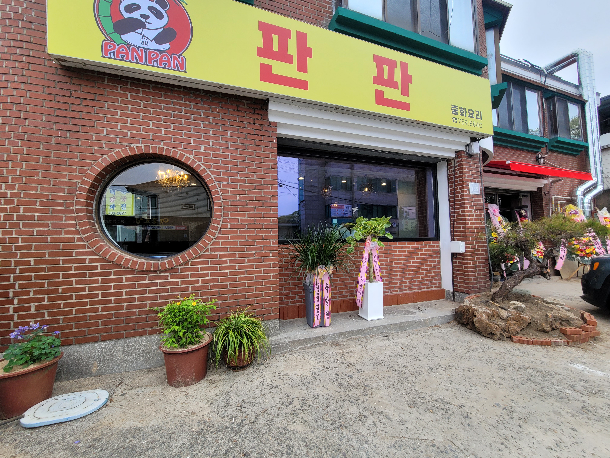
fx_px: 229
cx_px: 305
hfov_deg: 106.2
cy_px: 229
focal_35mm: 13
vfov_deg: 89.9
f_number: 2.2
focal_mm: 2.2
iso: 50
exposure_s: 1/493
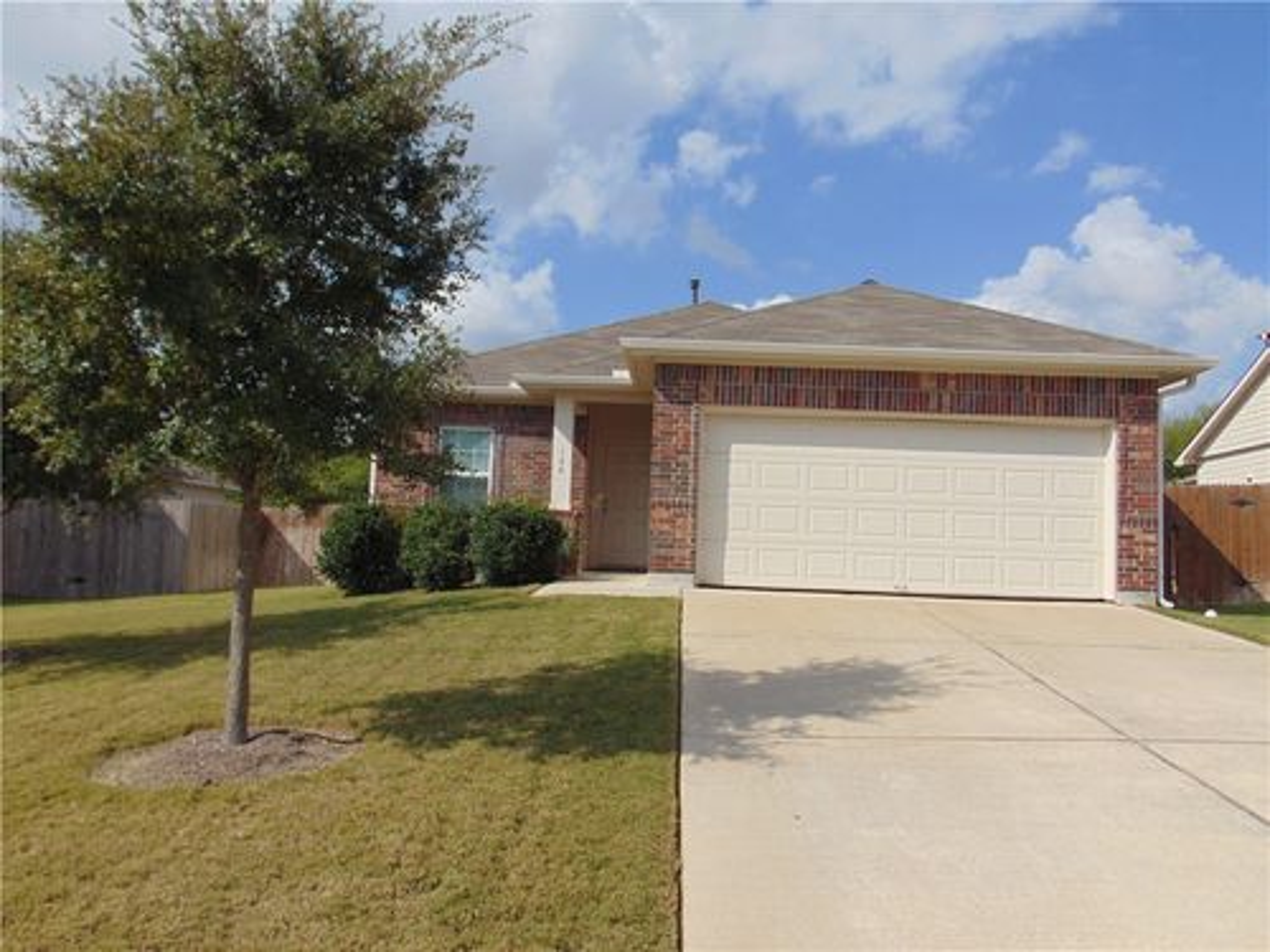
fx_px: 1101
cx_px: 635
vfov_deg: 46.8
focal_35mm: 30
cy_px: 476
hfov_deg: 60.0
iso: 80
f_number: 8
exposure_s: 1/400
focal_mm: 5.4
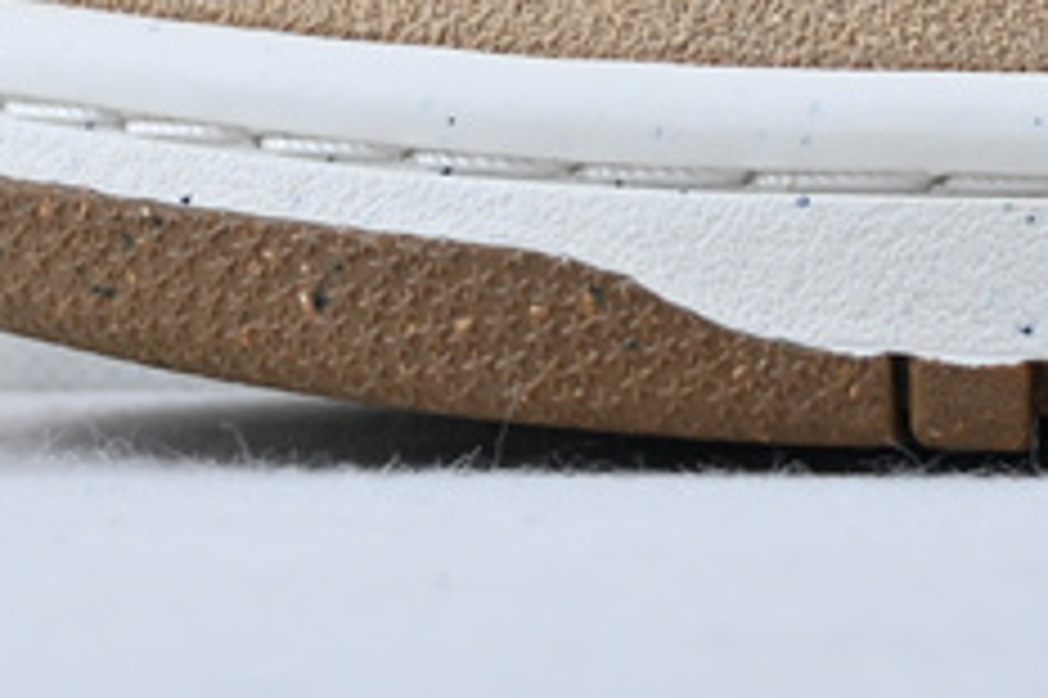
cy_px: -509
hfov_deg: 6.9
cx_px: 2168
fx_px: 8307
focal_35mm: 286
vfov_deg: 4.8
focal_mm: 37
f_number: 5.3
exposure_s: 1/50
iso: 100
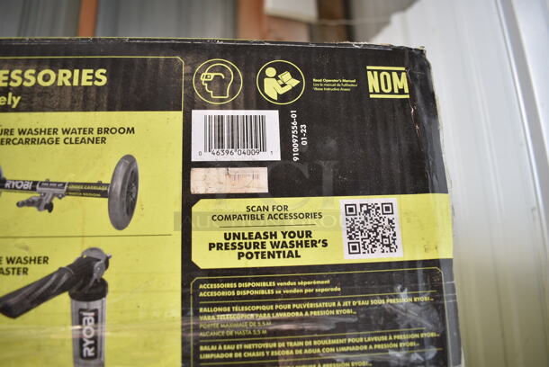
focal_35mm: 27
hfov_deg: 67.3
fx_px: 412
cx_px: 274
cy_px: 184
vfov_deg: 48.0
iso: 160
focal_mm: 18
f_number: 3.5
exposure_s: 1/30
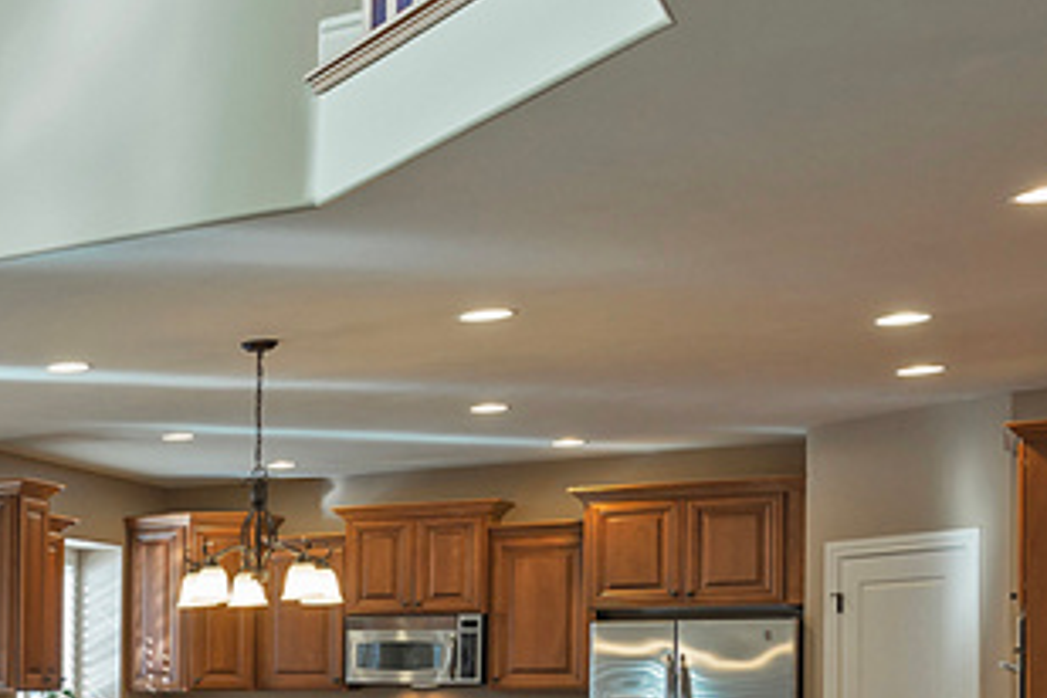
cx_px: -447
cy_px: 803
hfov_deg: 27.9
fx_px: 1541
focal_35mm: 53
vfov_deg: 23.6
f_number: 6.3
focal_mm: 16
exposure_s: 1/13
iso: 200
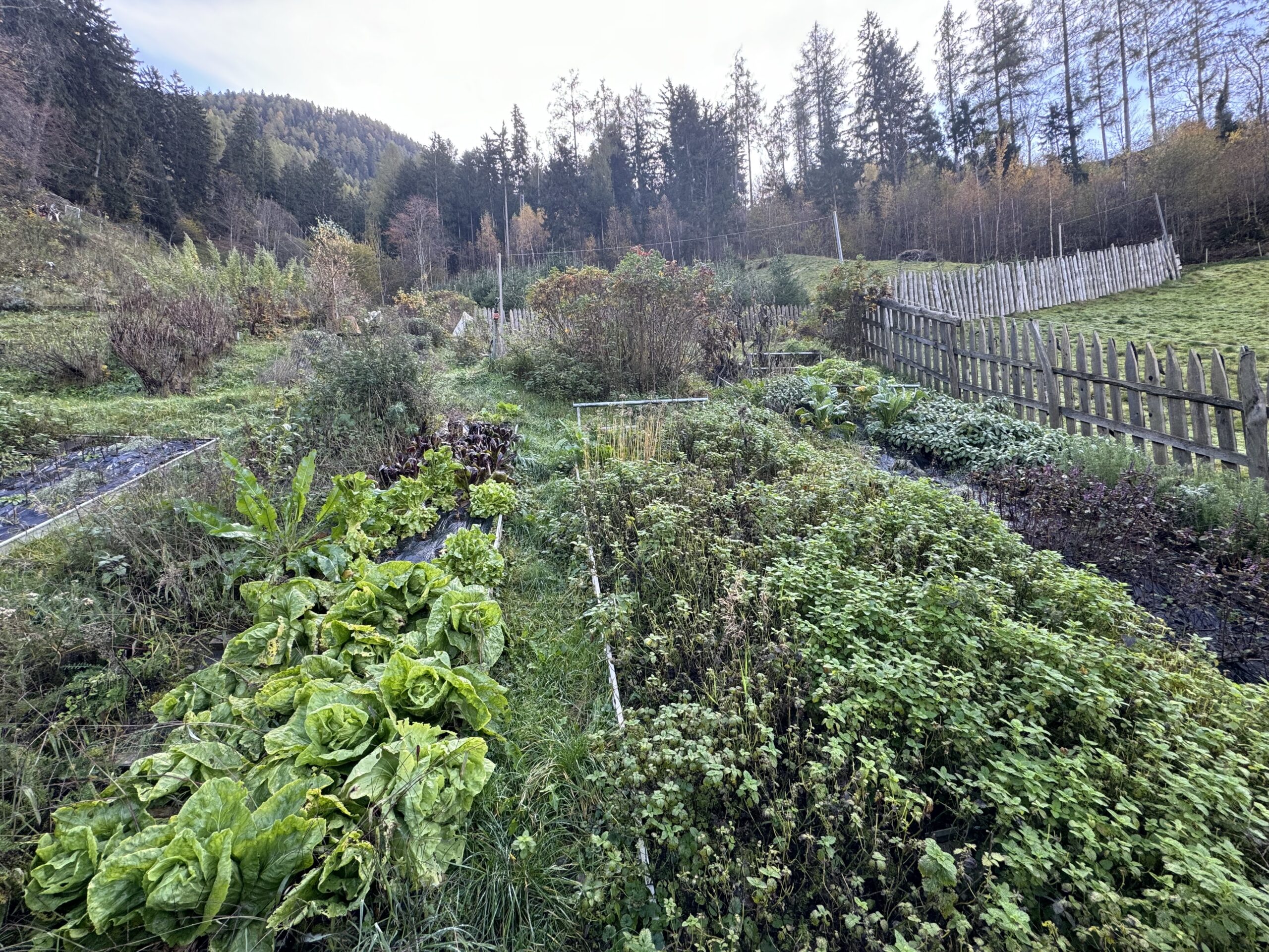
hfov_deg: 102.1
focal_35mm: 14
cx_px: 634
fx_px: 513
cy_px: 476
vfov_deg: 85.7
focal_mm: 2.22
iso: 64
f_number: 2.2
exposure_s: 1/99
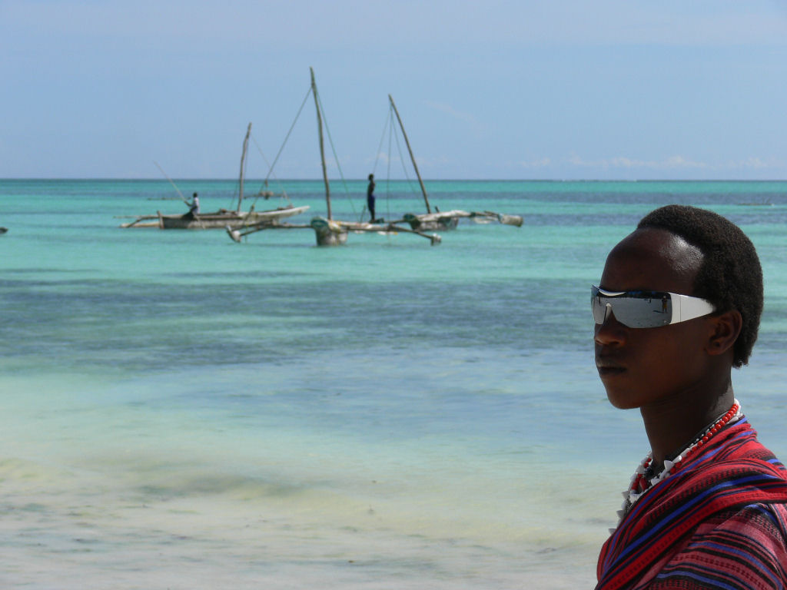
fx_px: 2933
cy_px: 295
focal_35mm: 129
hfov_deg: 15.3
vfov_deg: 11.5
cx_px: 394
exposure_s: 1/500
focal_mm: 27.2
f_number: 6.3
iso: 80
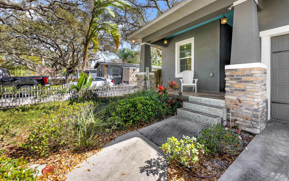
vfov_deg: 74.5
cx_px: 152
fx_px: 118
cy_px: 80
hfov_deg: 101.4
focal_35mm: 15
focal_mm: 14
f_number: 6.3
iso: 250
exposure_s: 1/250
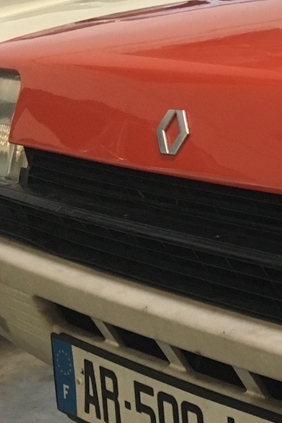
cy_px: 289
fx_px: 951
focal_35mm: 81
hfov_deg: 14.5
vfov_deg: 24.9
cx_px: 531
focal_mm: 4.15
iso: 200
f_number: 2.2
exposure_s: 1/20
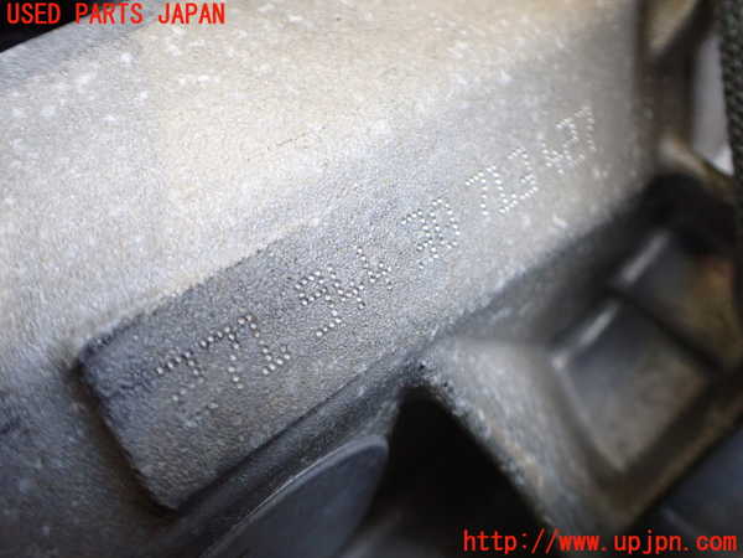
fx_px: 644
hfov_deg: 60.0
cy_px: 279
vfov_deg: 46.8
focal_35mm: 30
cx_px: 372
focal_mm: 5.4
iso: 800
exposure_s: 1/80
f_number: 2.3
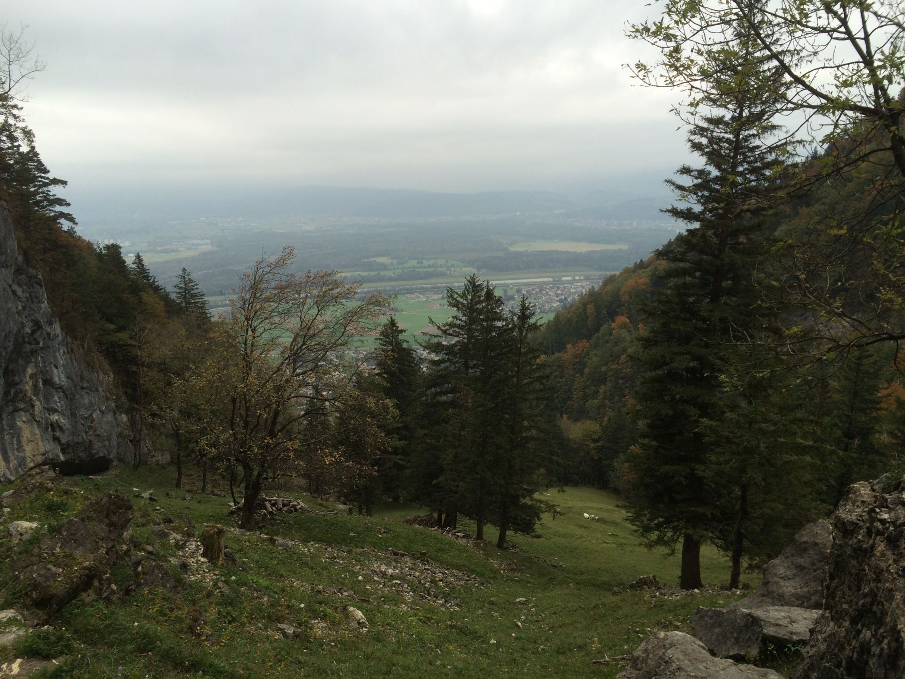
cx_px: 452
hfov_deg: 61.7
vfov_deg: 48.2
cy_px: 340
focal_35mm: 29
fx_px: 758
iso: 32
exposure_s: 1/240
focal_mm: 4.15
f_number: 2.2
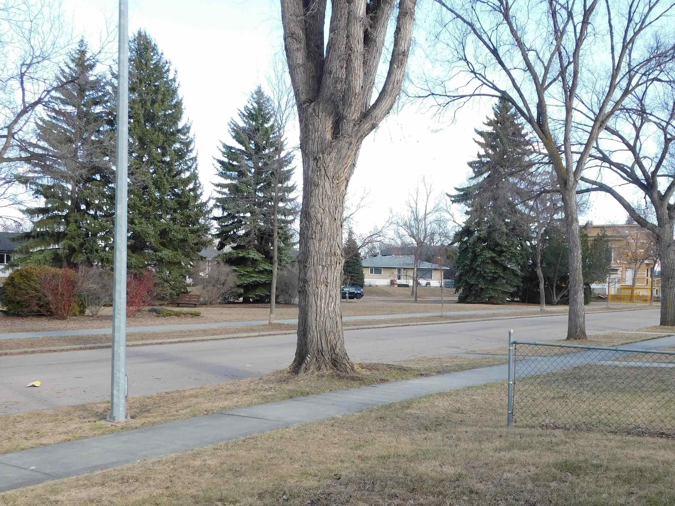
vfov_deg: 37.5
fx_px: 741
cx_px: 405
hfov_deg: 48.7
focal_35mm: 38
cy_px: 315
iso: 125
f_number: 3.2
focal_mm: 5.3
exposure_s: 1/200
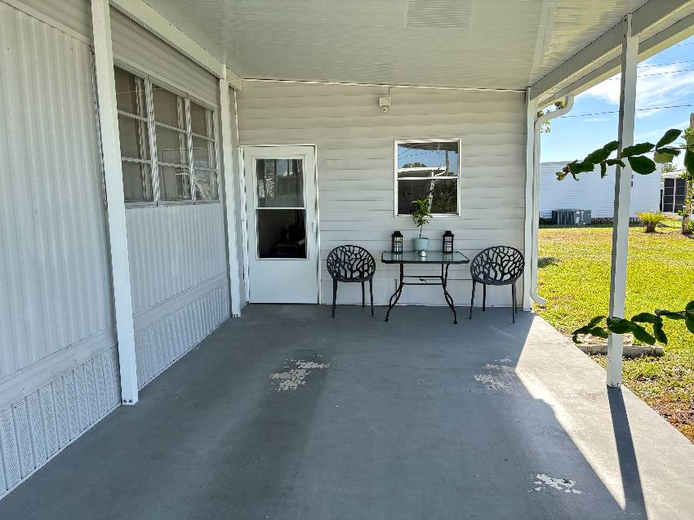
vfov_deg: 53.0
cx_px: 347
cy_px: 260
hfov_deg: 67.3
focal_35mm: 26
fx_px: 521
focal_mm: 5.96
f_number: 1.6
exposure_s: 1/1001
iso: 64
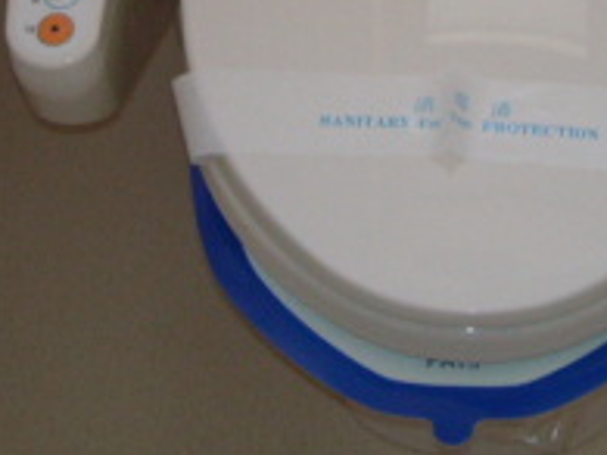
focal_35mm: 115
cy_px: -252
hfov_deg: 17.1
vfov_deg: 12.2
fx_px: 2015
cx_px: 433
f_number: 2.8
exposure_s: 1/60
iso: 200
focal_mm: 5.7
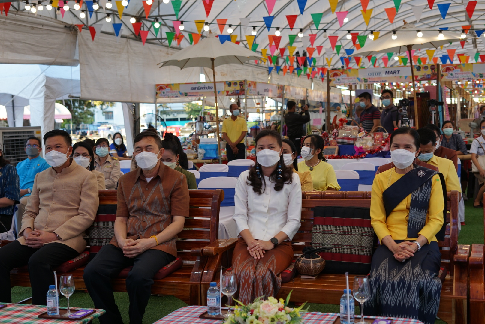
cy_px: 162
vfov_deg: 27.0
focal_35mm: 50
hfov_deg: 39.6
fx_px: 674
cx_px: 242
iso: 250
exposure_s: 1/160
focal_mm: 50
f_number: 4
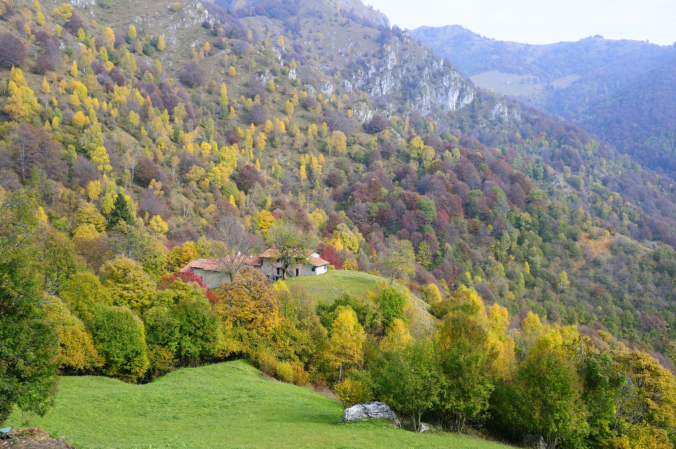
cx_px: 342
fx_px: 835
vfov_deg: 30.1
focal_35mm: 45
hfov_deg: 44.1
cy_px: 226
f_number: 11
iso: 200
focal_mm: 29
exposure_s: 1/80
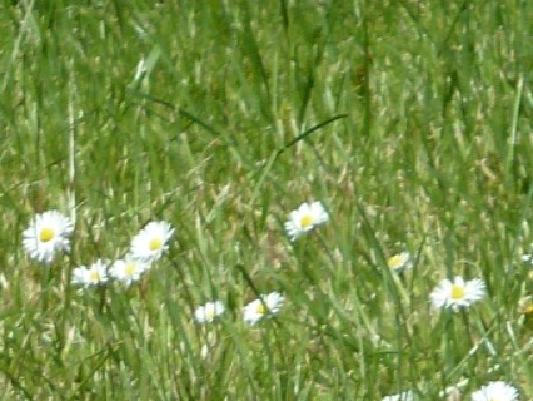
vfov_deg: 0.9
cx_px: 244
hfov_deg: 1.2
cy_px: 932
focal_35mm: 1669
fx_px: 25713
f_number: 4.8
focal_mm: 45.7
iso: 80
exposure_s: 1/400
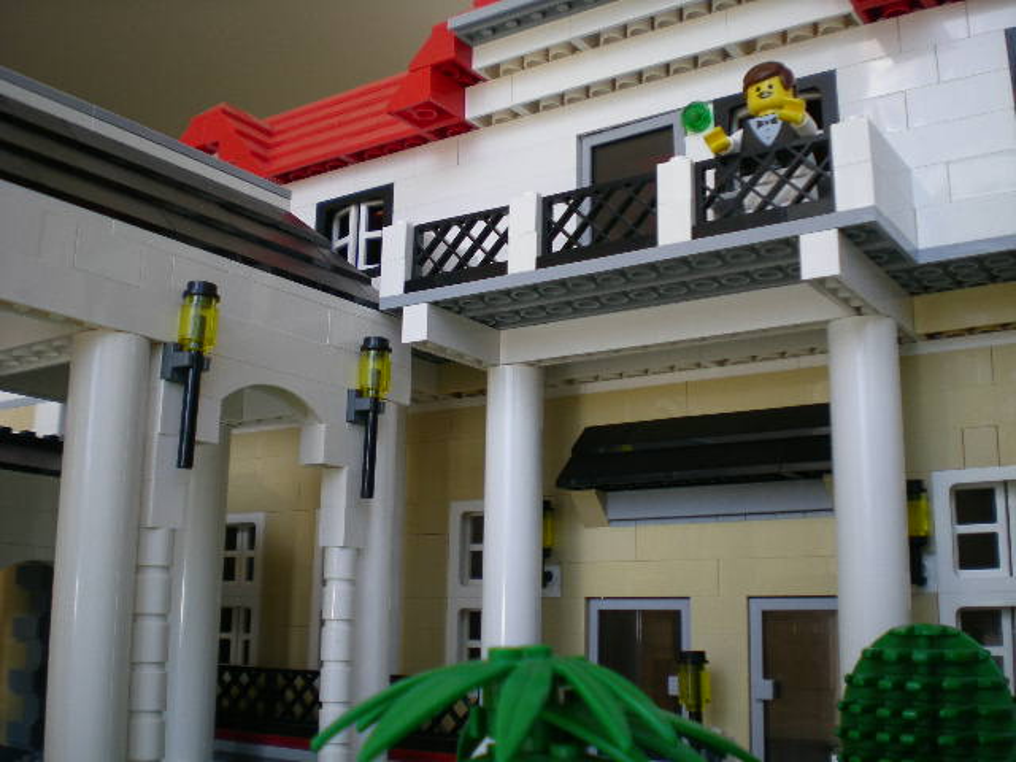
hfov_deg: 49.0
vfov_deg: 37.7
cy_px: 381
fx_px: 1115
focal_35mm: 38
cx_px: 508
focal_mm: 6.3
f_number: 3.1
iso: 50
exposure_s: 1/134
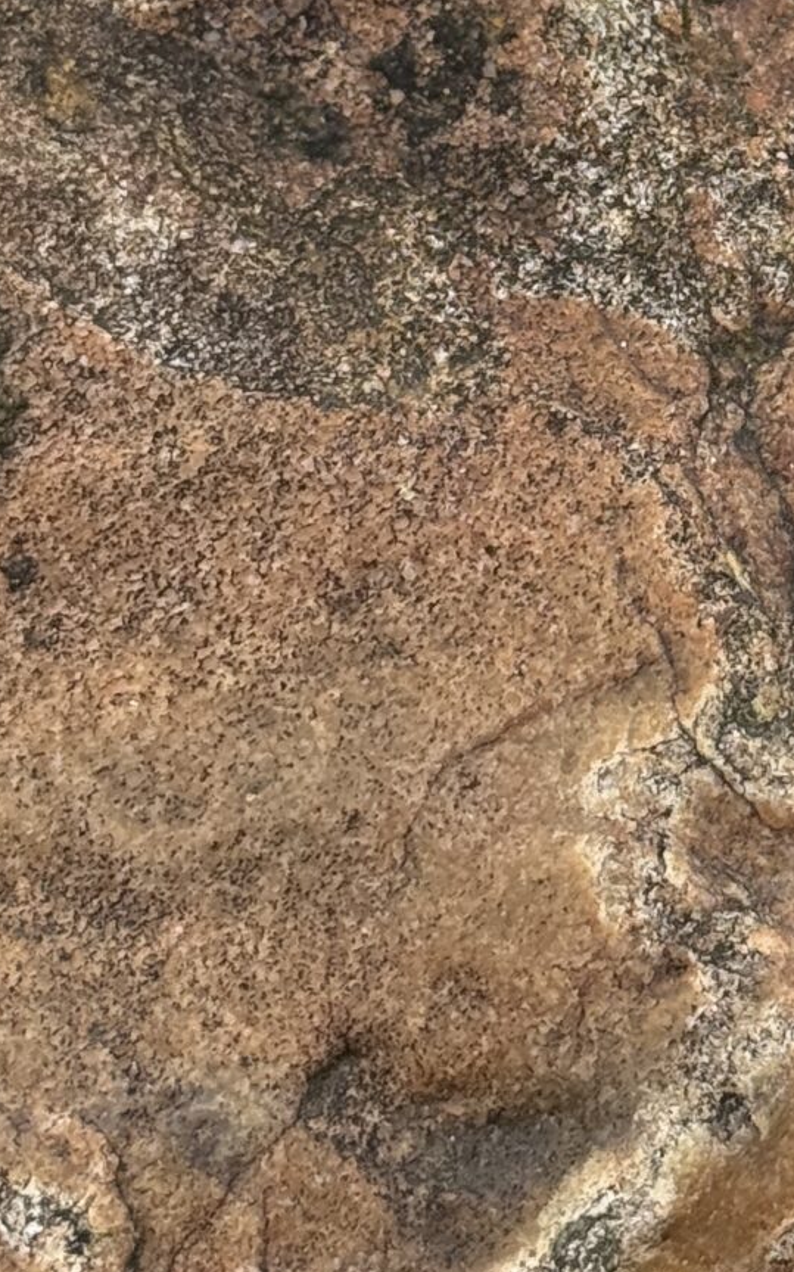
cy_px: 112
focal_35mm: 151
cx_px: 794
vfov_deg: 13.7
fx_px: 5231
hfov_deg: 8.6
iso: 64
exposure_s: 1/587
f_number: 1.78
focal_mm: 6.76
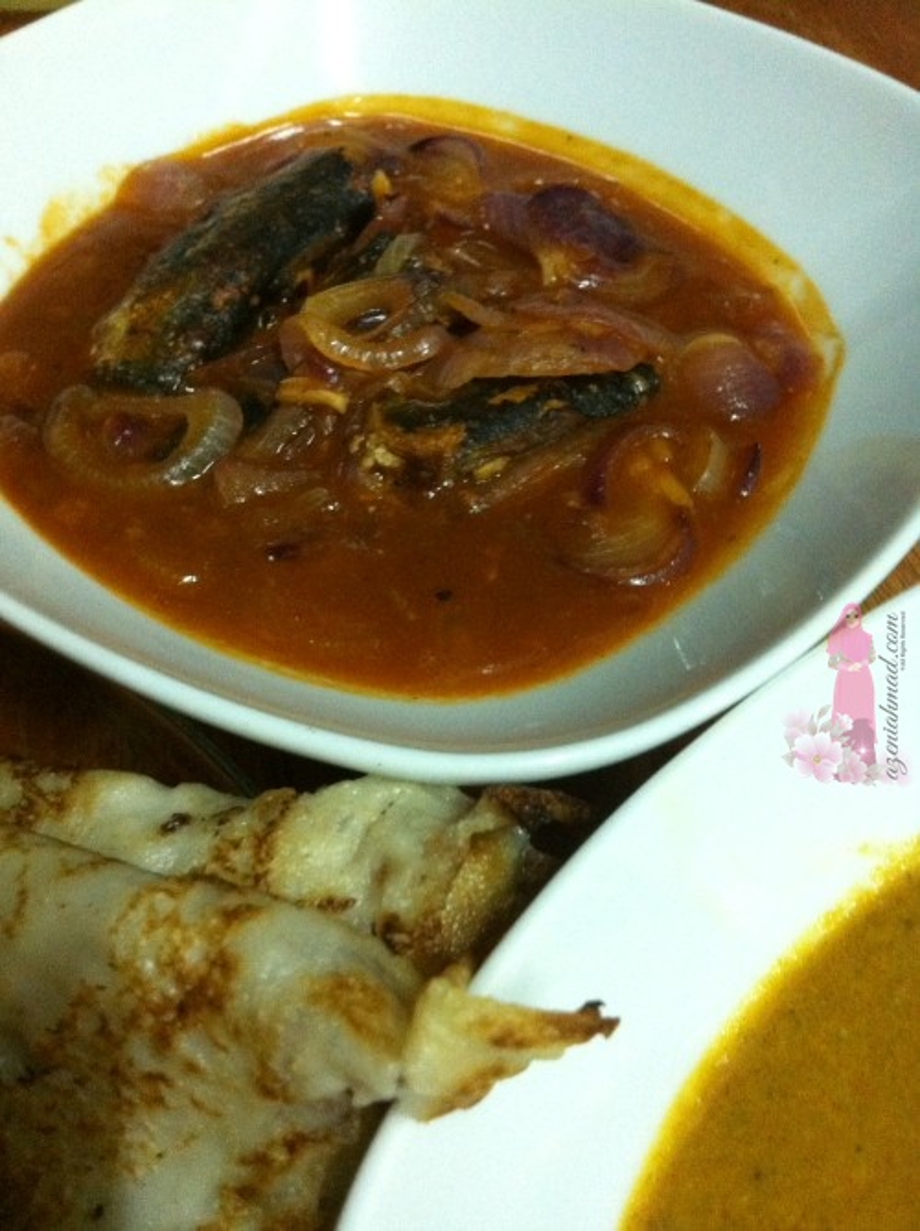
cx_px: 460
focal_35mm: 35
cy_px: 616
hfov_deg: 40.6
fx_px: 1243
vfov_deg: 52.7
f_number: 2.8
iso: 500
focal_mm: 3.85
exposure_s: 1/17
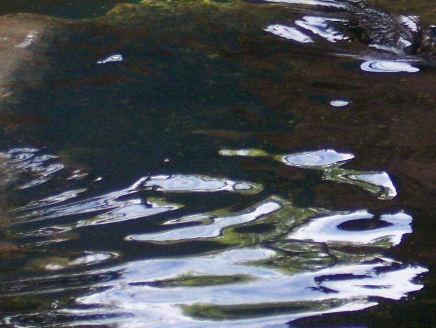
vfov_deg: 5.5
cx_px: 425
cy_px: 53
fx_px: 3415
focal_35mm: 271
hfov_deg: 7.3
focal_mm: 22
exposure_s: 1/125
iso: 140
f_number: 4.8
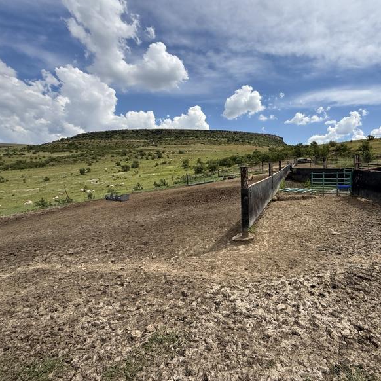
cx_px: 247
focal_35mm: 17
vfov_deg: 84.0
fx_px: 212
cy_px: 186
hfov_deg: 81.7
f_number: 2.2
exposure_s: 1/2320
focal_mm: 2.22
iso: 50
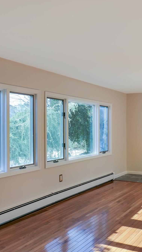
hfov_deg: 30.7
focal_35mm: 38
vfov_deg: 52.8
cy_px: 126
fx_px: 254
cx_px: 105
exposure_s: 1/320
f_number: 2.8
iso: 125
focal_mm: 8.8
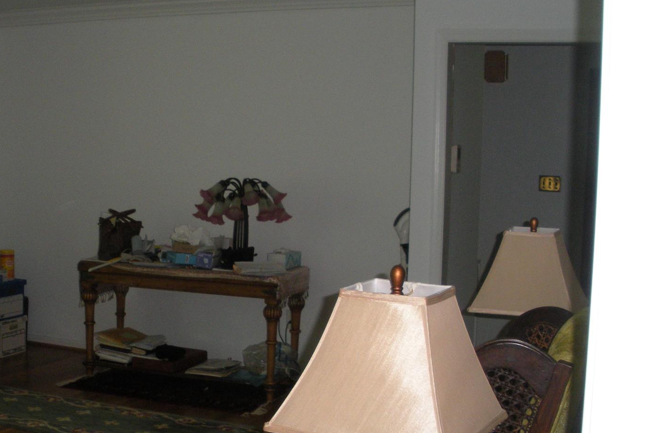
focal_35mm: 55
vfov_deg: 24.6
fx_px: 993
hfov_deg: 36.0
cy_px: 263
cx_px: 228
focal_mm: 6.3
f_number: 3.5
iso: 178
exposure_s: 1/60
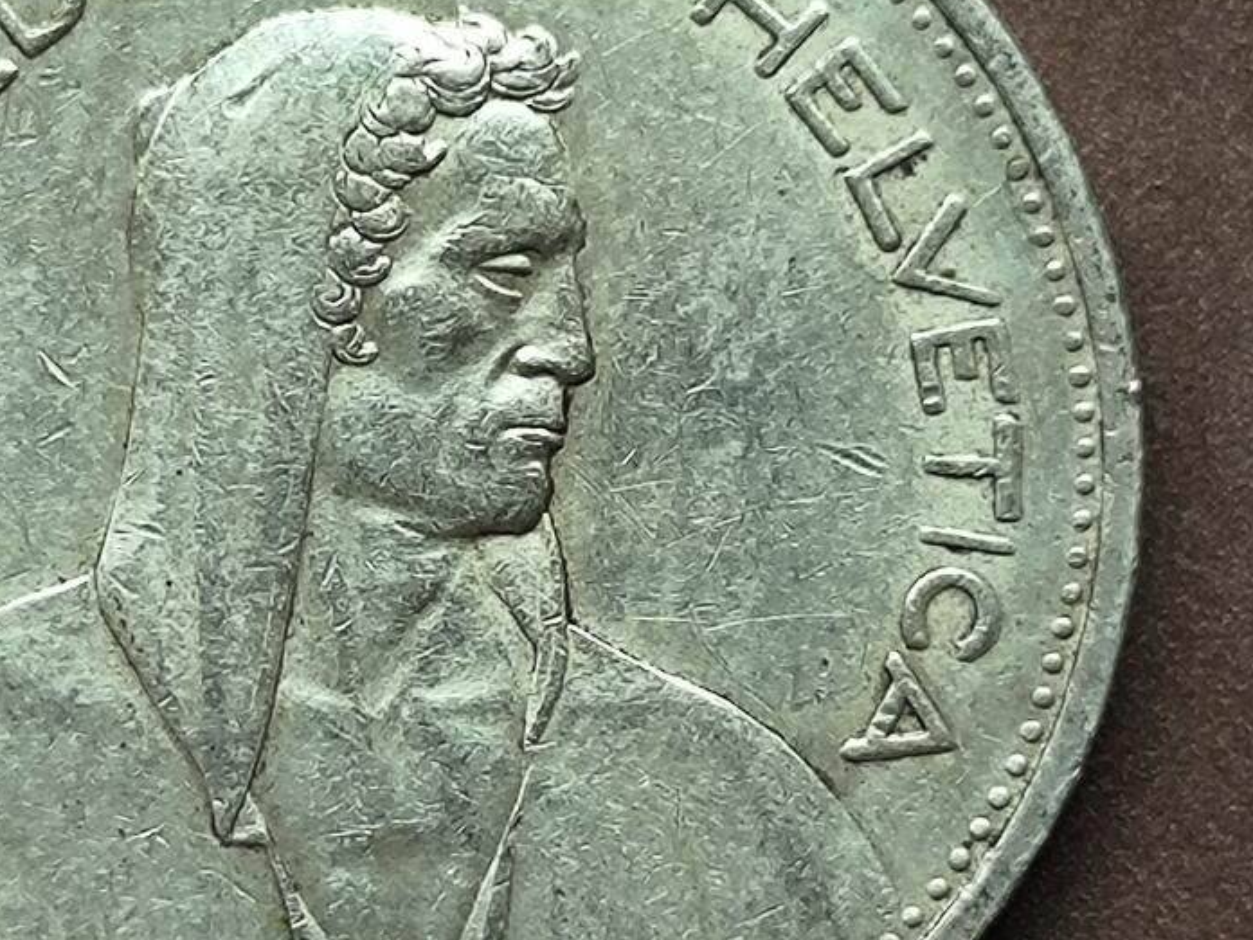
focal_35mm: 167
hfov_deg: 11.8
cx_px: 416
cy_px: 520
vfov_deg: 8.9
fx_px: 6045
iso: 80
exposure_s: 1/100
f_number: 1.7
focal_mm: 5.35
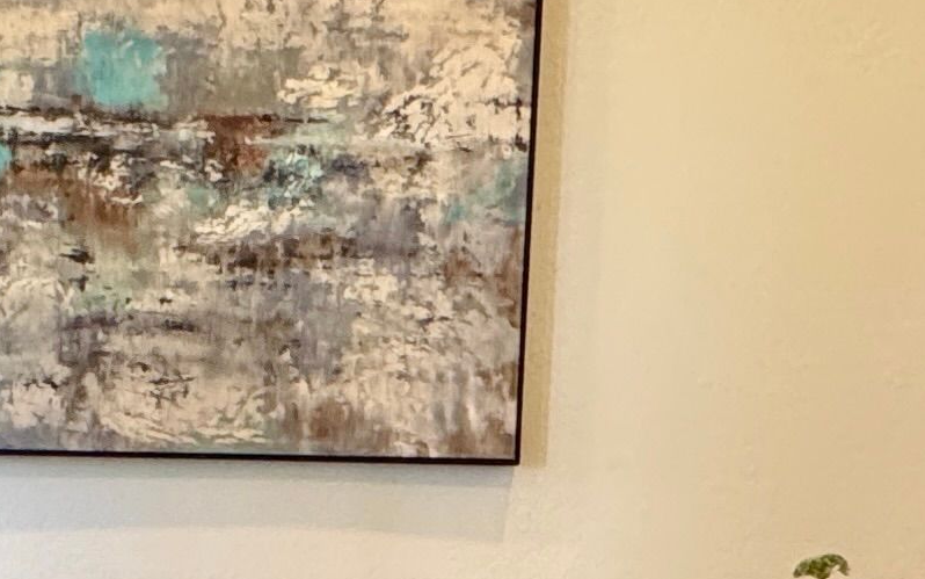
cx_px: 234
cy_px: 810
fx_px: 1891
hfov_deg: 27.1
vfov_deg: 16.2
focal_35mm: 75
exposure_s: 1/120
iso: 320
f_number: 2.2
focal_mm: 2.22
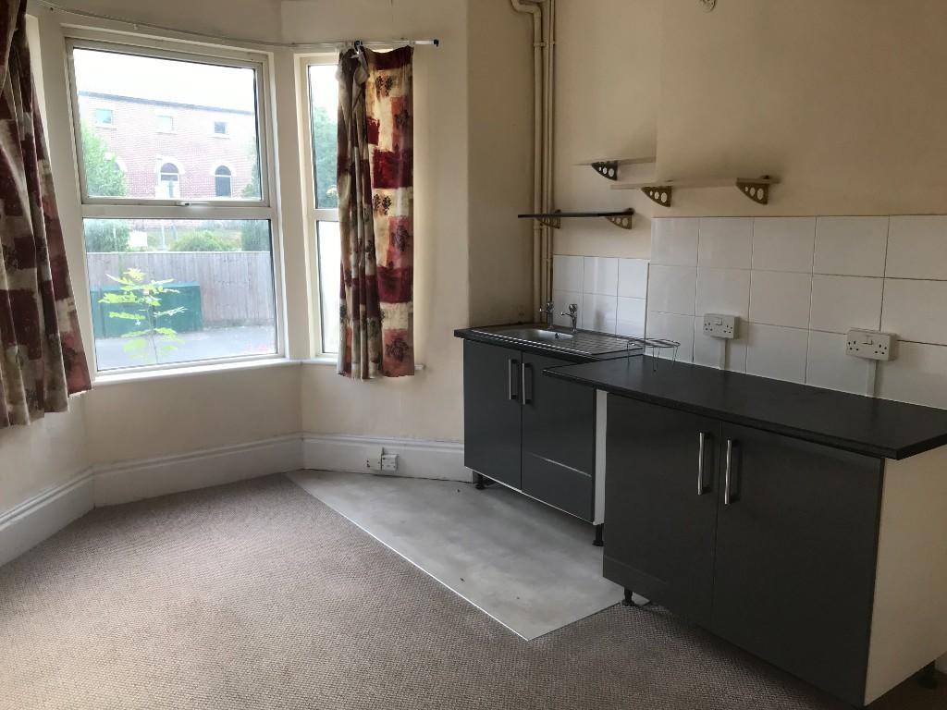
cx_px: 474
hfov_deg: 63.4
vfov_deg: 49.7
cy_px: 355
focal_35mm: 28
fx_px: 766
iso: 32
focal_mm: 3.99
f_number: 1.8
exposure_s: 1/100
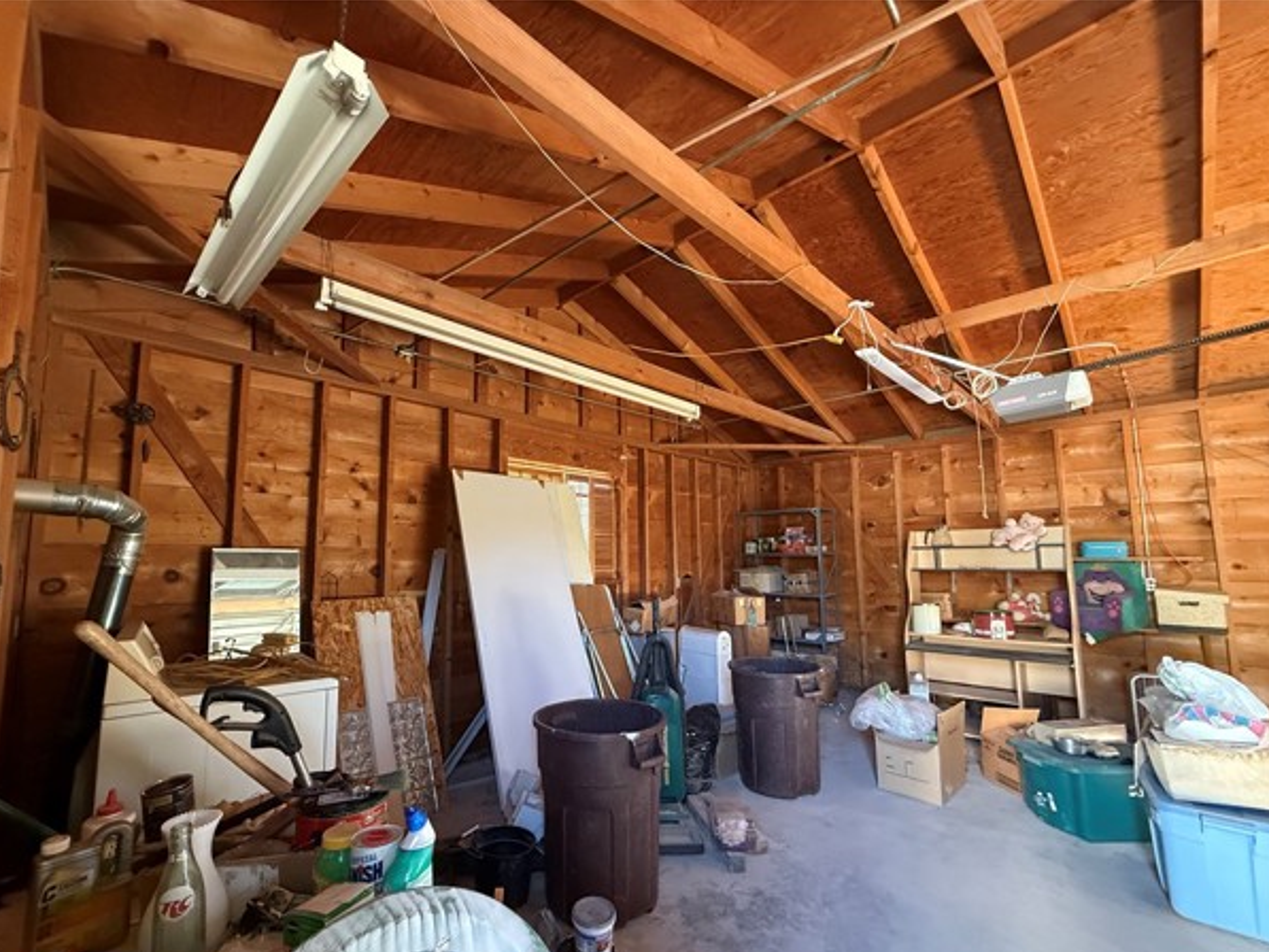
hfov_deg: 98.0
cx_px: 597
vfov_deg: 81.7
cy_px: 508
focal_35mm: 15
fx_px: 550
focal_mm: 2.22
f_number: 2.2
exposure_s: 1/60
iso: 640
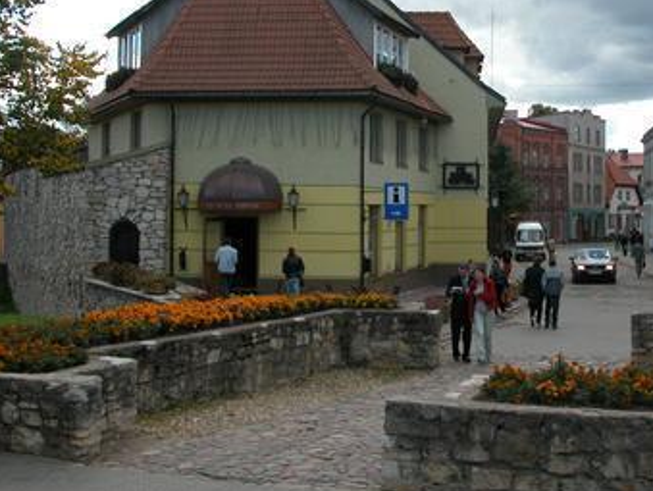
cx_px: 463
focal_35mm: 55
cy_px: 142
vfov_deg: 26.4
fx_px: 1039
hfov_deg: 34.4
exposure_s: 1/218
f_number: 5
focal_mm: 8.9
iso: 100
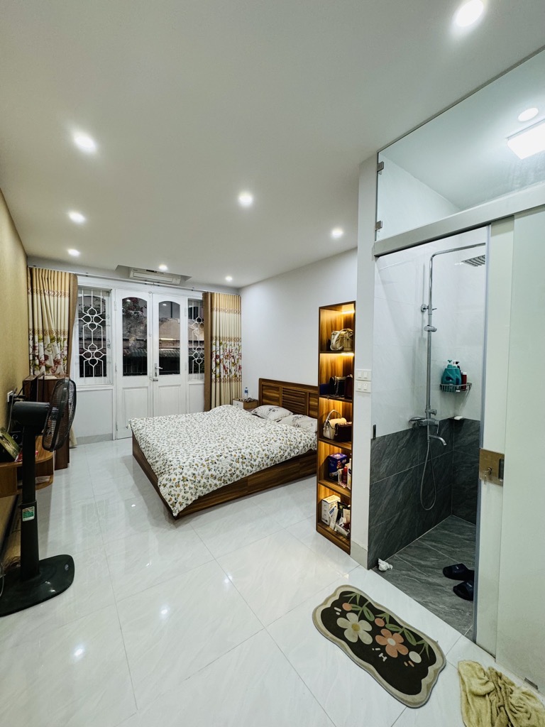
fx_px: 294
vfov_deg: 102.1
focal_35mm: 14
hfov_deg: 85.7
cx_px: 272
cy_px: 364
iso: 160
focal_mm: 2.22
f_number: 2.2
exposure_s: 1/93
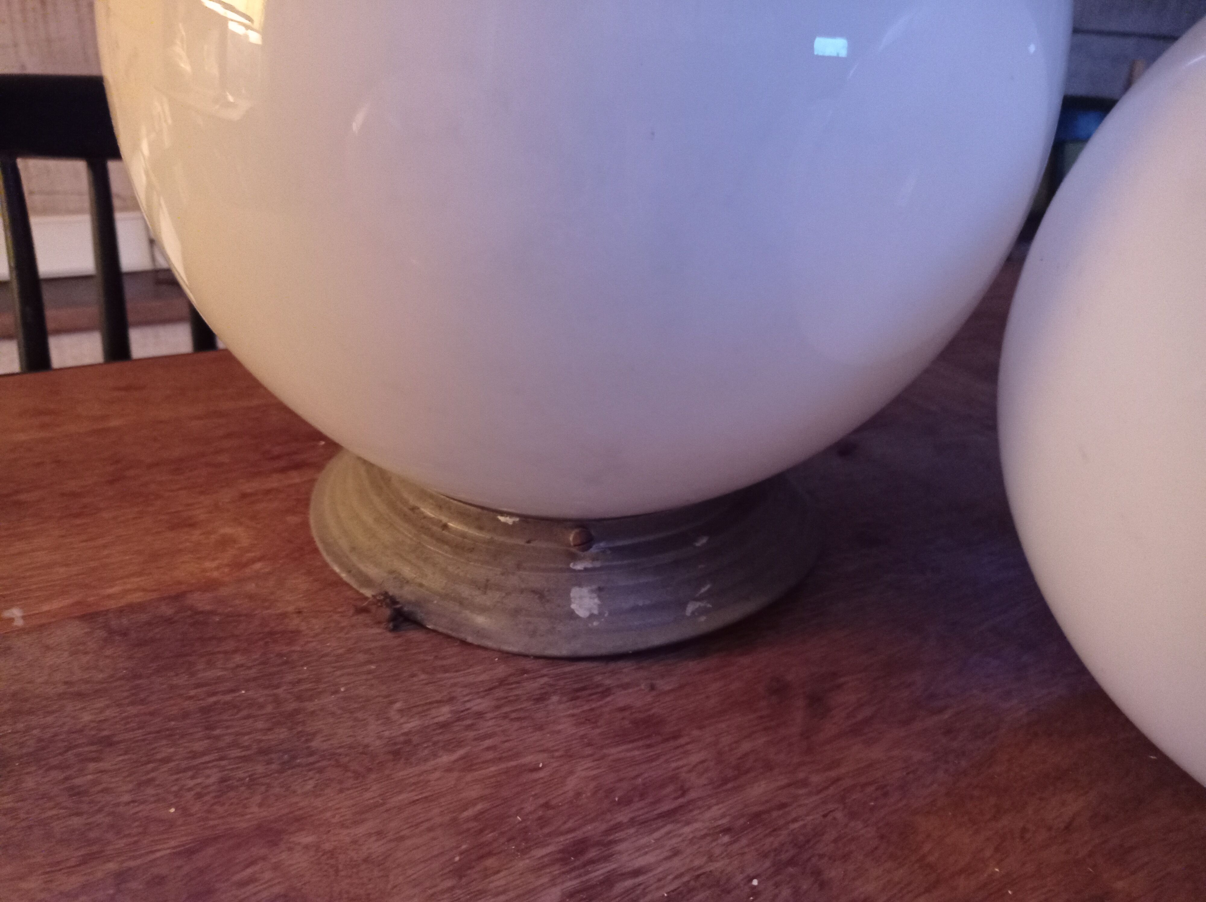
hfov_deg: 63.5
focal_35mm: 28
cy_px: 451
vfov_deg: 49.7
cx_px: 603
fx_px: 975
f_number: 1.79
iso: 1517
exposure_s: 1/14.3
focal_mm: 4.74
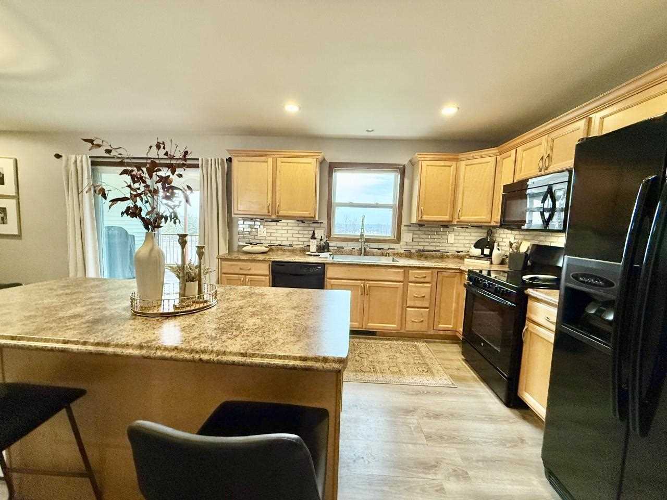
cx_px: 334
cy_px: 250
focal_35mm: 14
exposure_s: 1/120
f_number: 2.2
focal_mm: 2.22
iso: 400
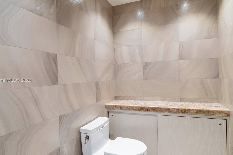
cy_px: 81
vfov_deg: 67.3
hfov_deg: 89.2
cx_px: 136
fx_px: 116
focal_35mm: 18
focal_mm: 12
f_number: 11
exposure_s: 1/2.5
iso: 250
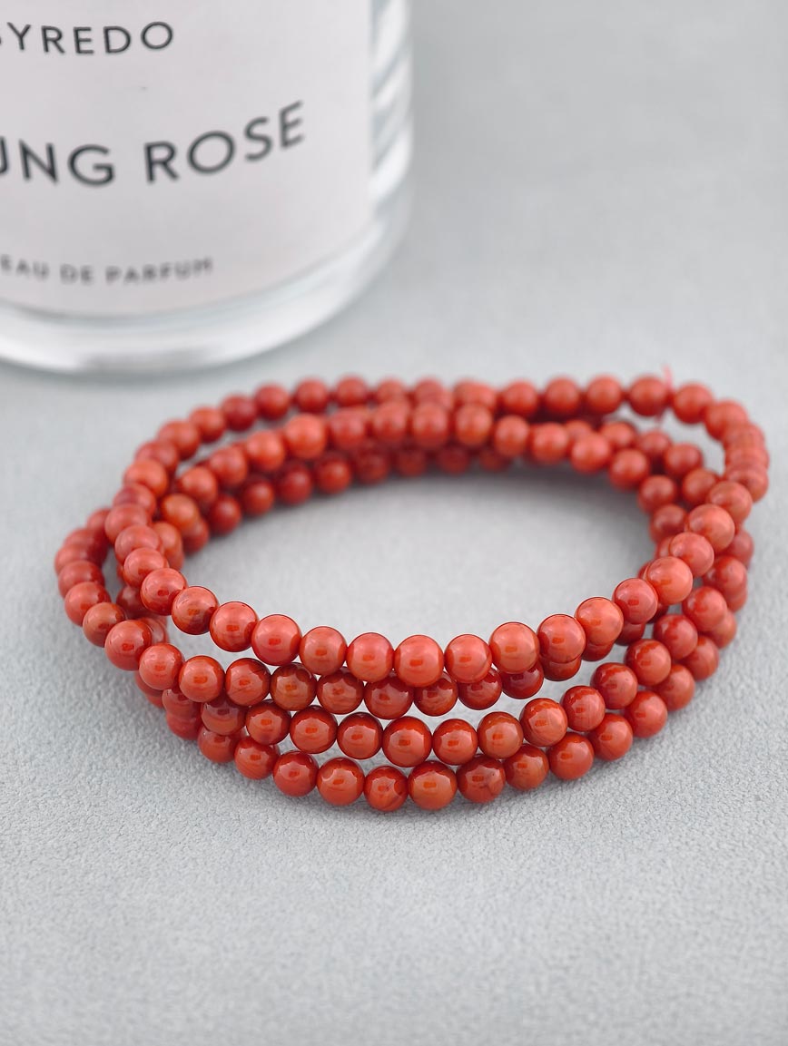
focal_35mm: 85
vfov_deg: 23.0
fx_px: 2574
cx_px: 394
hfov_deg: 17.4
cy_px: 523
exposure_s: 1/160
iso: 125
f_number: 2.67
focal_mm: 22.48
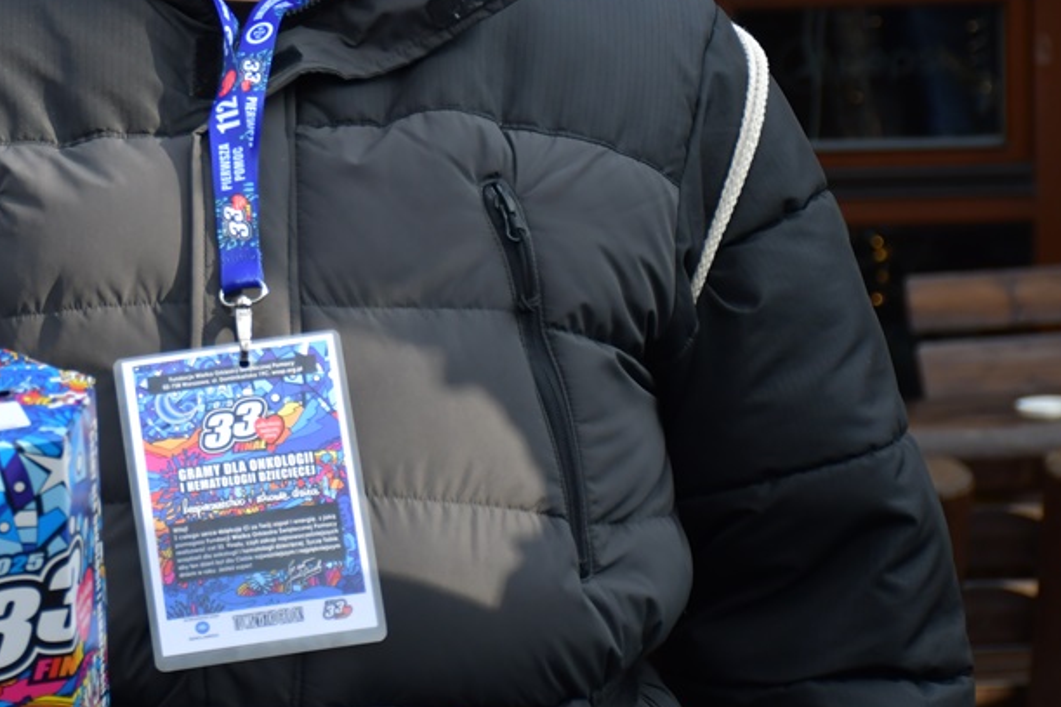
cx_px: 129
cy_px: 57
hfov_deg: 12.4
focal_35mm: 165
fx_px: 4861
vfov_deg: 8.3
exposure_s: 1/500
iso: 450
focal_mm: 56
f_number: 4.8
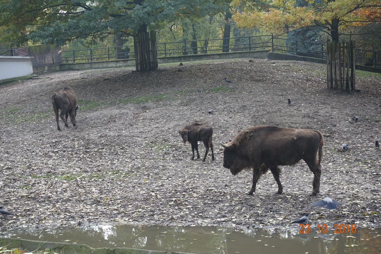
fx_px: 741
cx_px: 190
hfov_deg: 28.8
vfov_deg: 19.5
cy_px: 127
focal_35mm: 70
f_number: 4
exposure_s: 1/80
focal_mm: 25.7
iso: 125
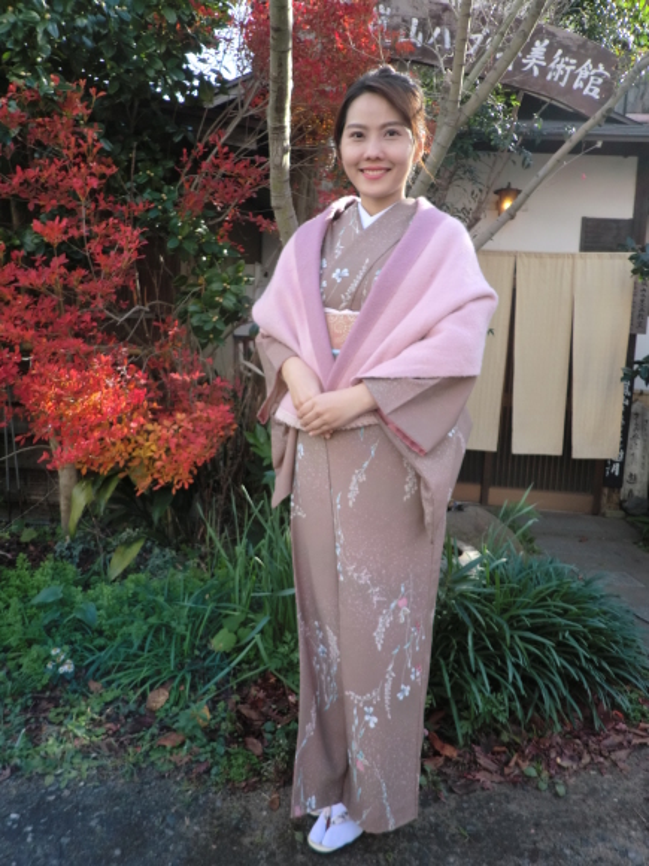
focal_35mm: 26
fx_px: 650
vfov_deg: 67.3
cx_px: 324
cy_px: 433
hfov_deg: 53.1
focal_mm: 4.7
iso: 50
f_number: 2.8
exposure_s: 1/200
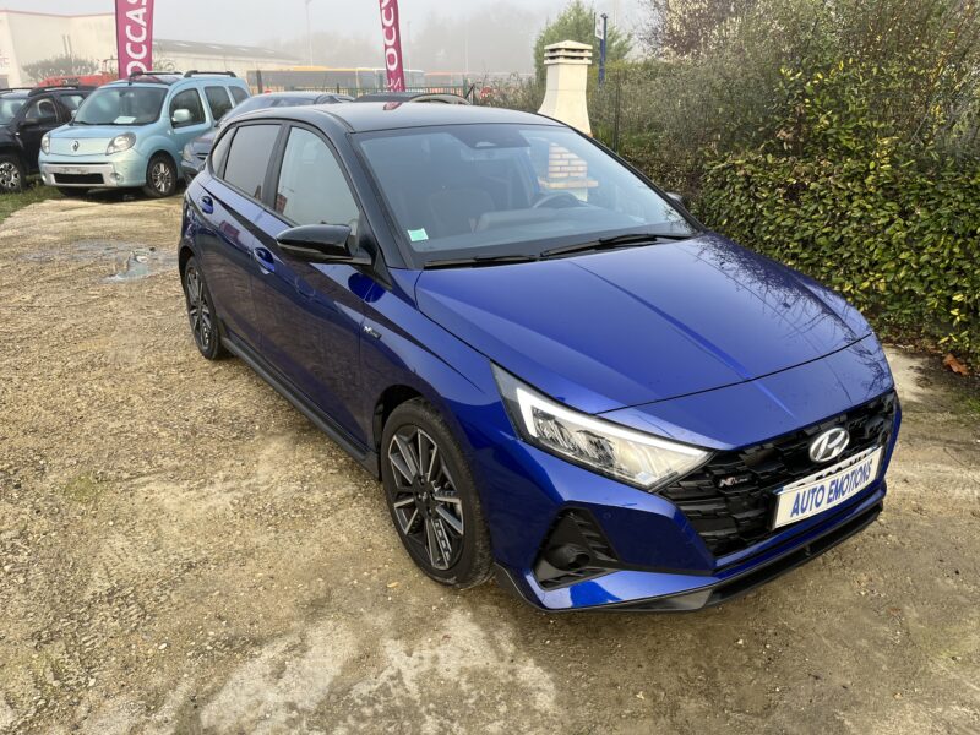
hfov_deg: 67.3
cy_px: 368
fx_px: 736
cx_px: 490
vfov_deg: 53.1
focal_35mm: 26
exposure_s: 1/440
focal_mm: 5.1
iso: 50
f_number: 1.6
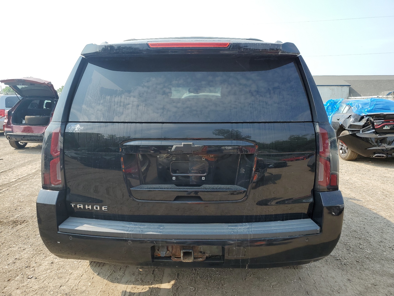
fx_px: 296
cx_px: 197
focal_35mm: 26
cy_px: 148
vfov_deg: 53.1
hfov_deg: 67.3
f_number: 1.5
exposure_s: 1/1429
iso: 50
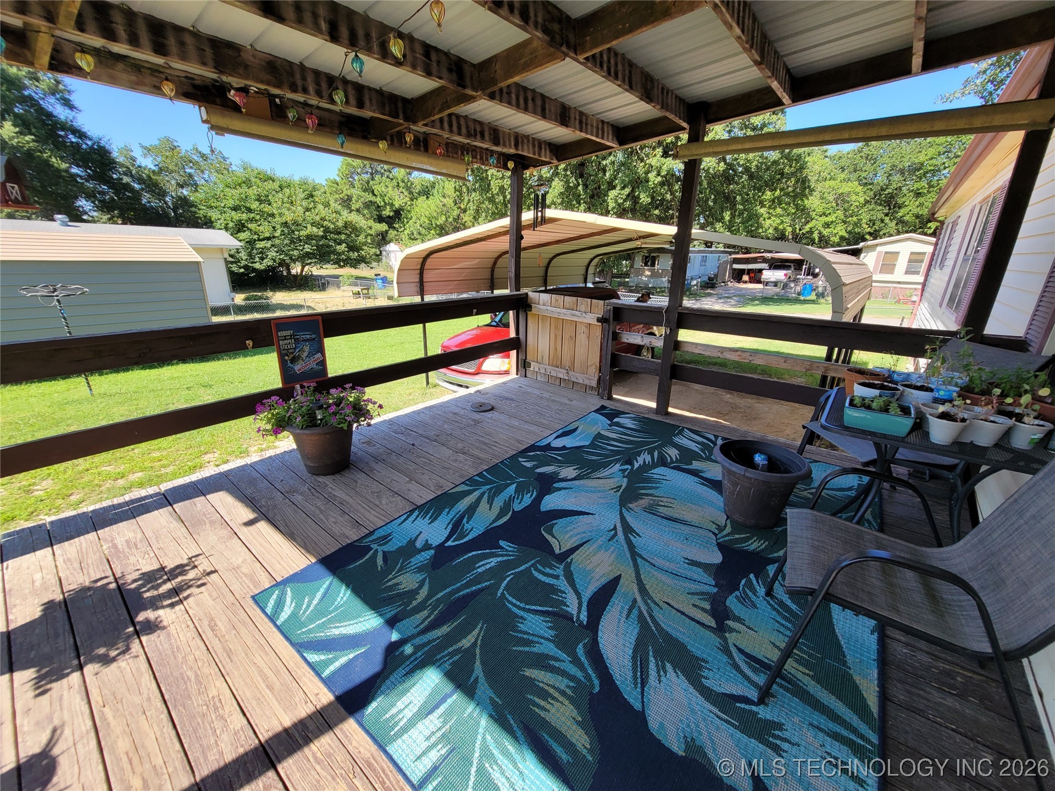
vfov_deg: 89.9
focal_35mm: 13
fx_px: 396
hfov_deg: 106.2
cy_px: 396
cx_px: 528
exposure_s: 1/500
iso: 64
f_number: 2.2
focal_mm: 2.2
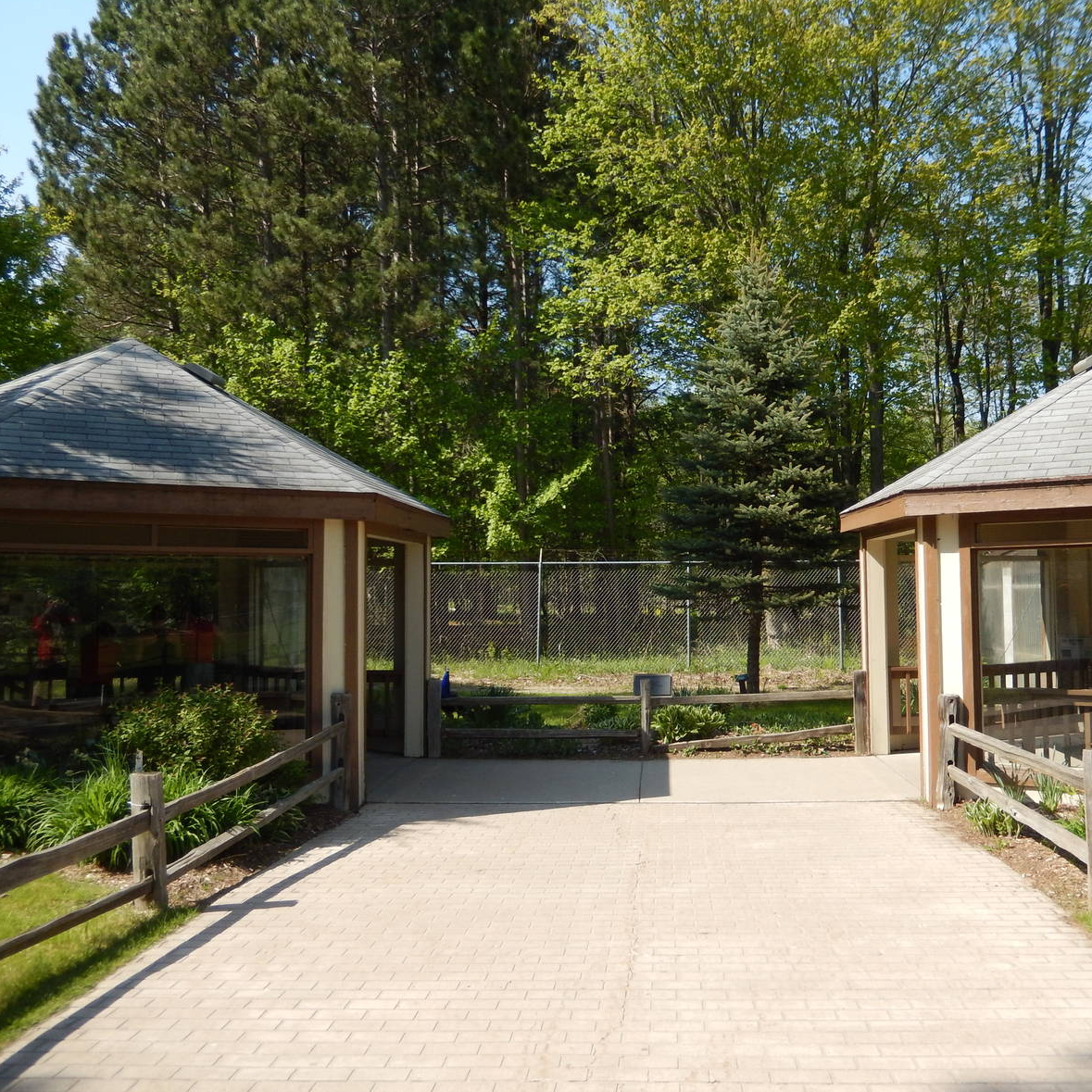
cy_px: 550
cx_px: 634
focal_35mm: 30
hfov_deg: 53.8
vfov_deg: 54.0
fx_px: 1071
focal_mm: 4.5
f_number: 3.4
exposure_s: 1/800
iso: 125
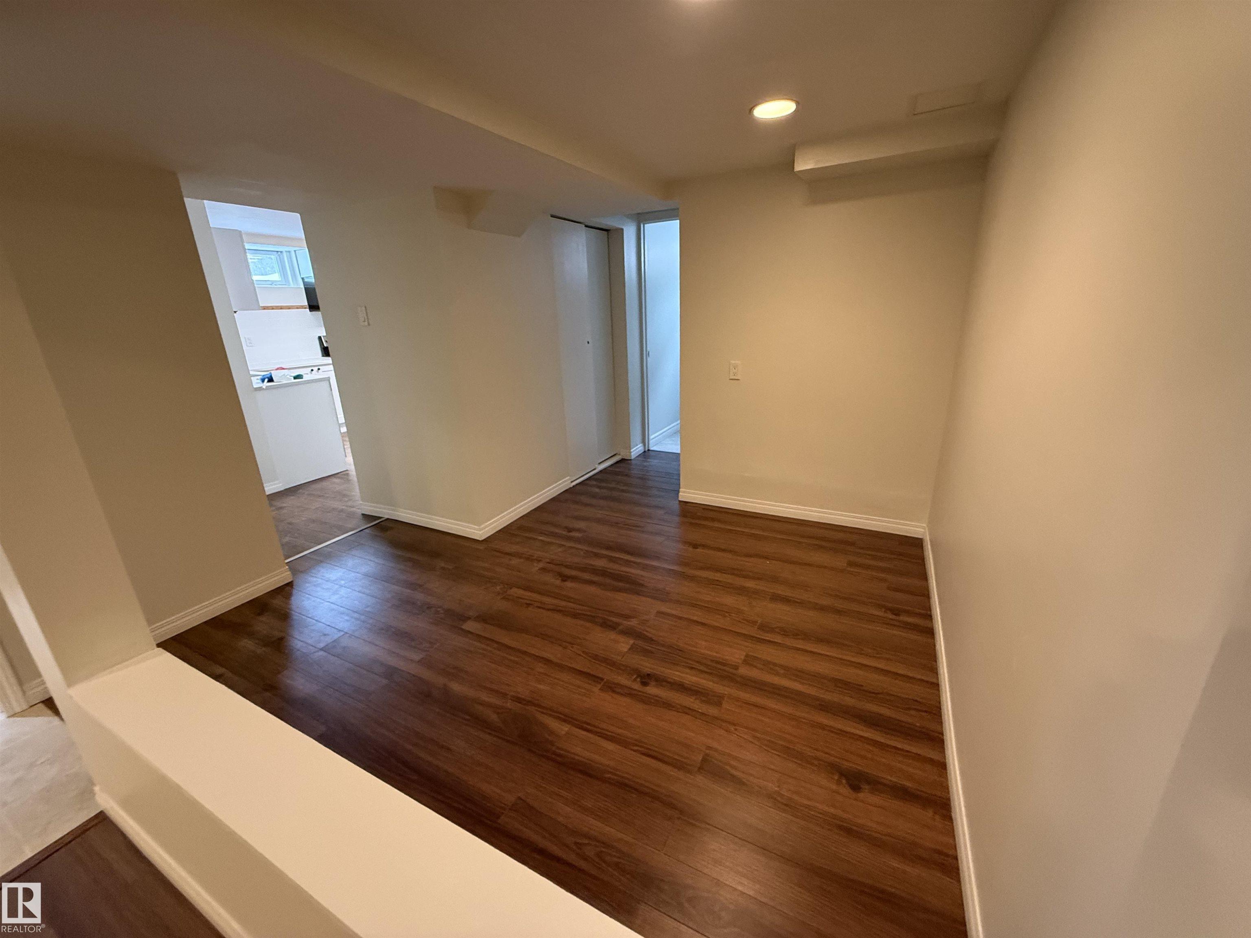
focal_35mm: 14
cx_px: 626
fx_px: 506
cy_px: 469
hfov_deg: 102.1
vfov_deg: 85.7
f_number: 2.2
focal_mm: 2.22
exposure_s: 1/60
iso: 500
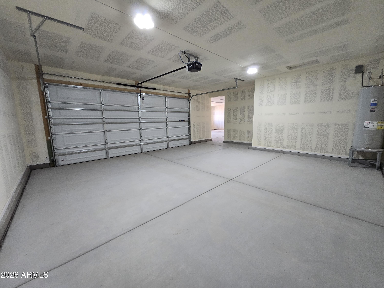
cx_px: 192
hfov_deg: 106.2
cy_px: 144
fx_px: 144
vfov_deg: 89.9
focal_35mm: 13
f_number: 2.2
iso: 160
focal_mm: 1.7
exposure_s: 1/60
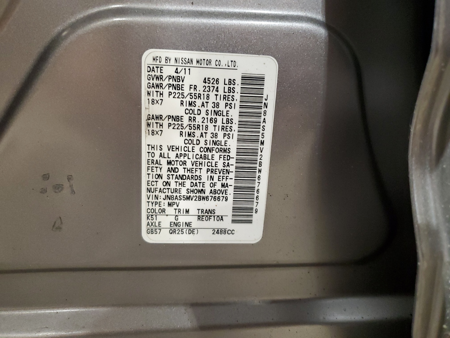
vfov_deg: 53.1
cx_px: 225
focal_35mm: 26
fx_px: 338
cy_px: 169
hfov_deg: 67.3
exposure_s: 1/60.2
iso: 330
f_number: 1.5
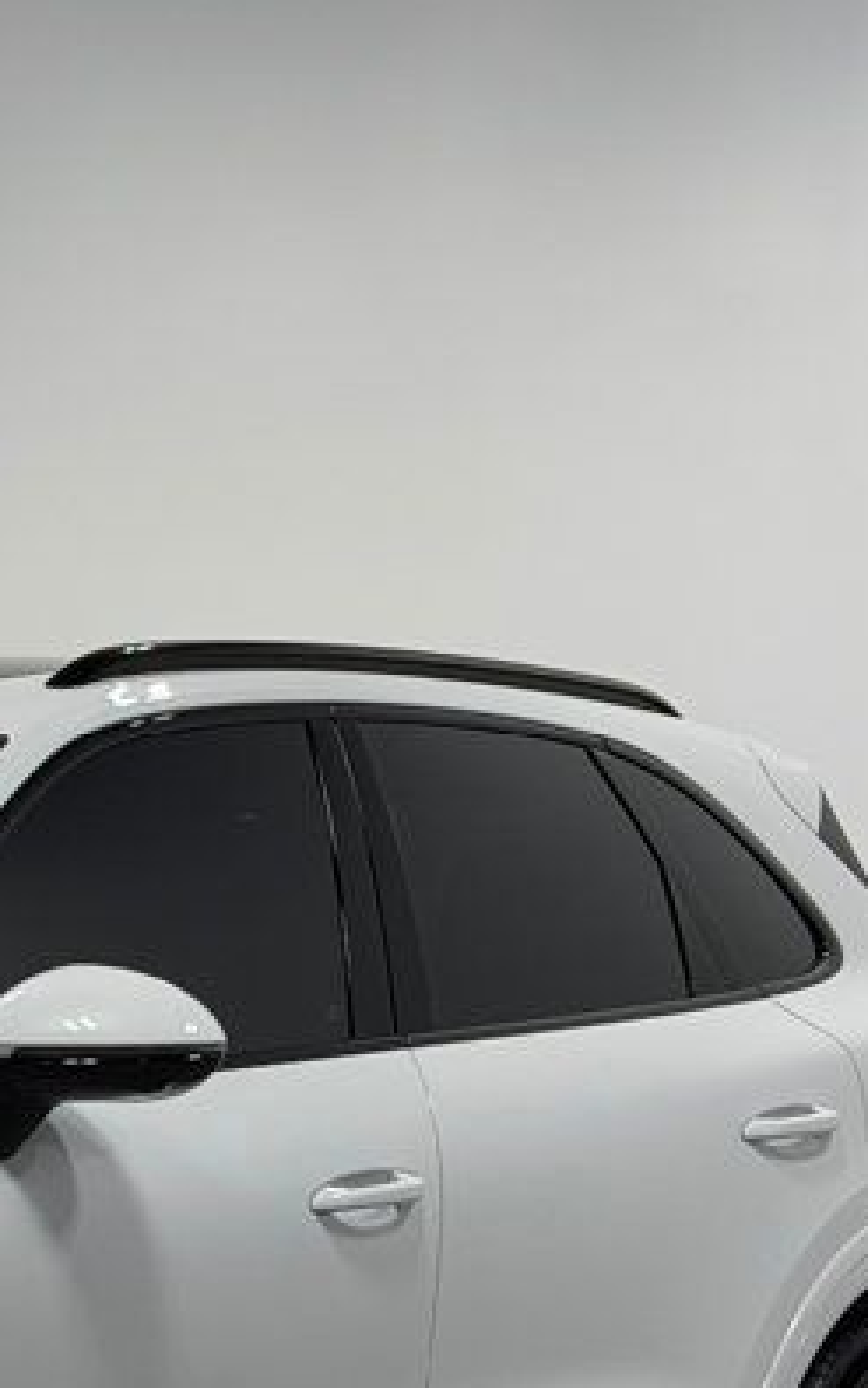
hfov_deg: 9.6
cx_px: -513
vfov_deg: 15.7
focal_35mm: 132
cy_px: 1170
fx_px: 4994
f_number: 1.78
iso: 64
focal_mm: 6.76
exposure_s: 1/405
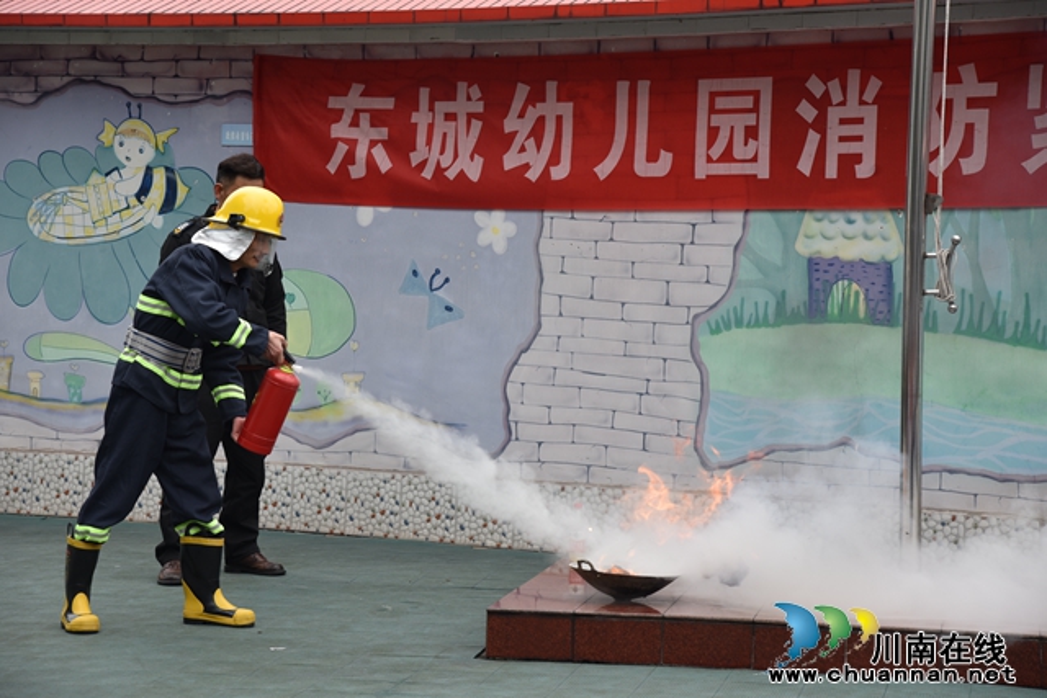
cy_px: 349
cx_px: 524
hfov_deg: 20.8
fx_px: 2851
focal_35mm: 98
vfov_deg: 14.0
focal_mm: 98
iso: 400
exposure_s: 1/200
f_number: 7.1
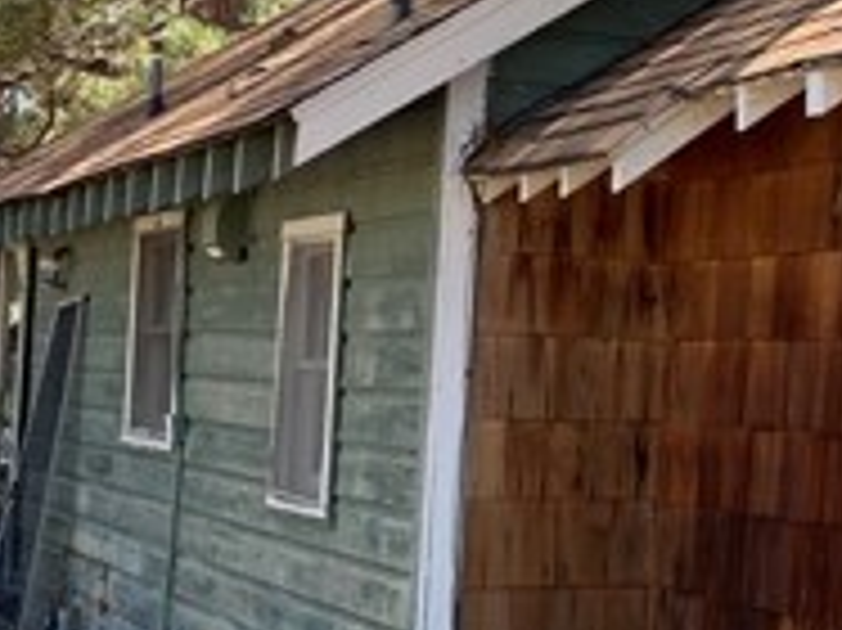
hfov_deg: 19.5
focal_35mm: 89
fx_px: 2163
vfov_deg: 16.6
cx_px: 1220
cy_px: 302
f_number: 1.8
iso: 25
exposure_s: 1/304
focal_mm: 4.25
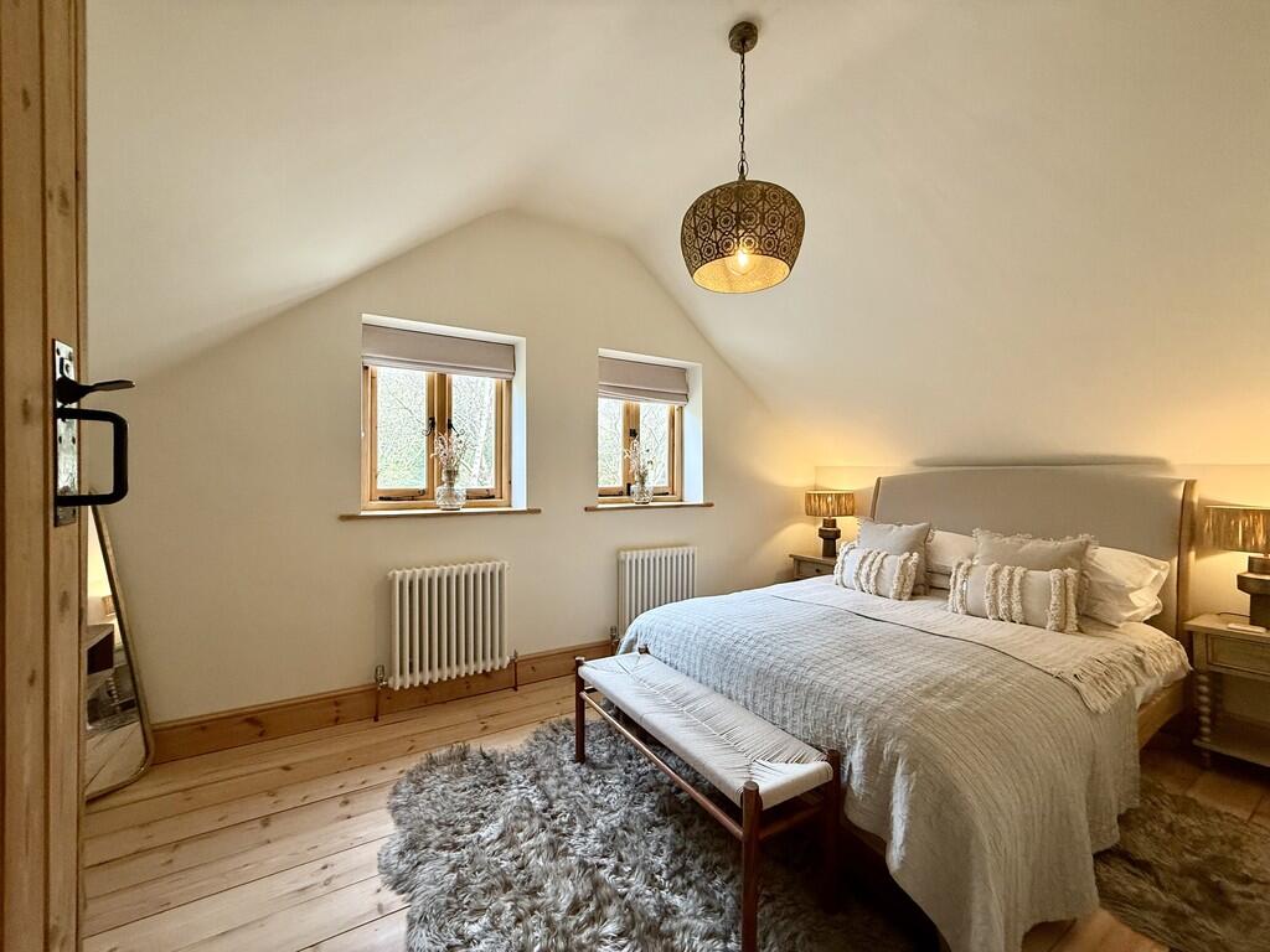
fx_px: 514
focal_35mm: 14
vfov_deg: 85.7
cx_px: 635
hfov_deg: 102.1
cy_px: 476
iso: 160
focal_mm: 2.22
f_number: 2.2
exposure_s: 1/100
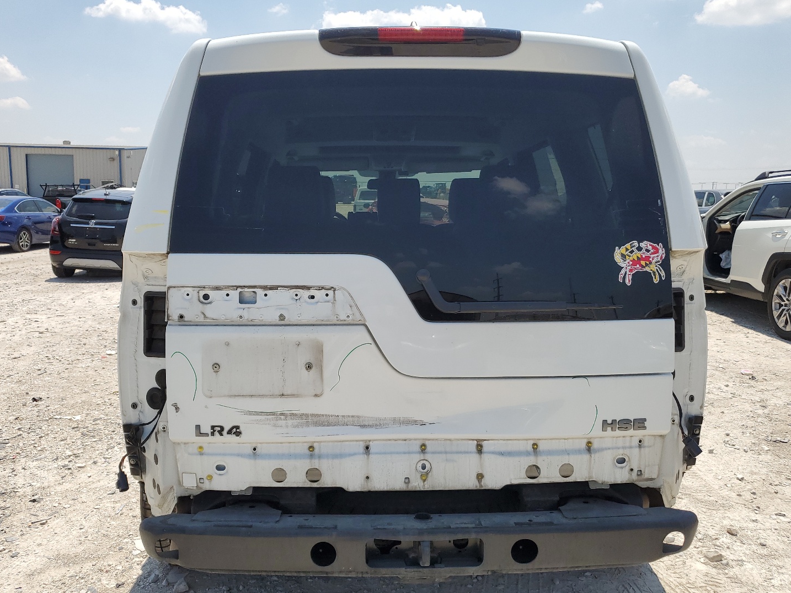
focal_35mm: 29
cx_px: 394
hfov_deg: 61.7
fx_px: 663
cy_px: 304
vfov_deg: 48.2
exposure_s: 1/5000
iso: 50
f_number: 1.5
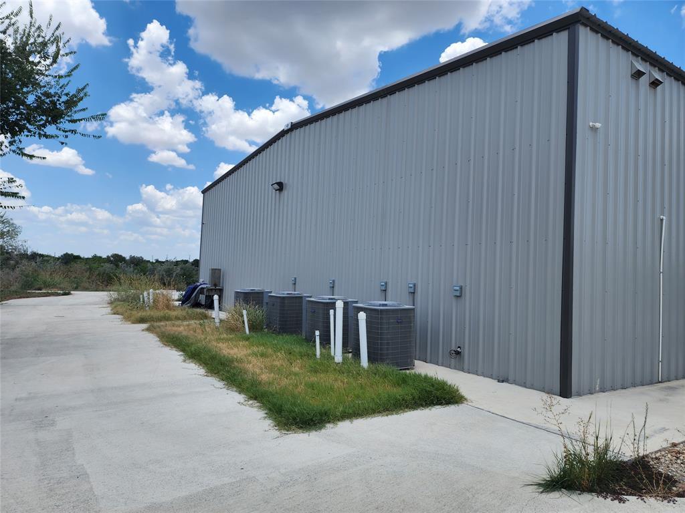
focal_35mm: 23
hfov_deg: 73.9
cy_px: 256
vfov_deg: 58.9
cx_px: 342
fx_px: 455
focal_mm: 6.4
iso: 12
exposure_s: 1/957
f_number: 1.8
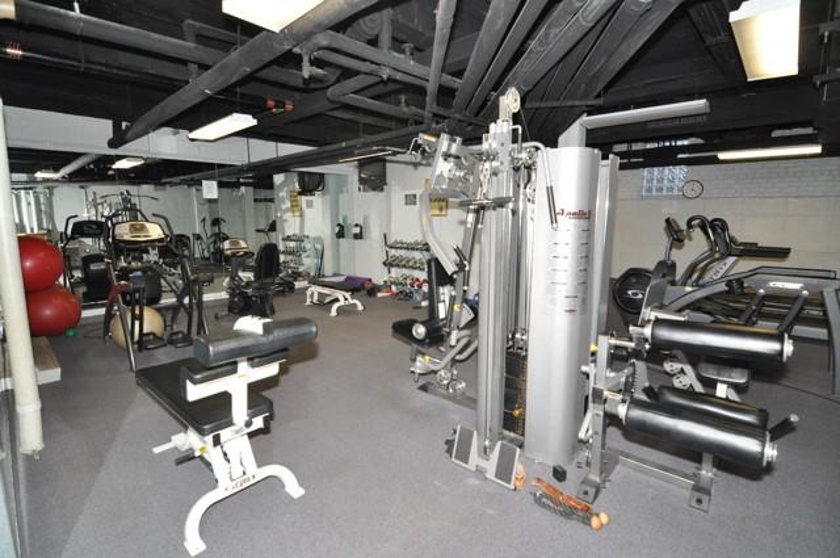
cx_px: 420
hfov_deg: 95.1
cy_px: 279
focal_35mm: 16
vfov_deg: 71.9
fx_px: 385
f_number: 4
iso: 800
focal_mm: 11
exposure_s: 1/60
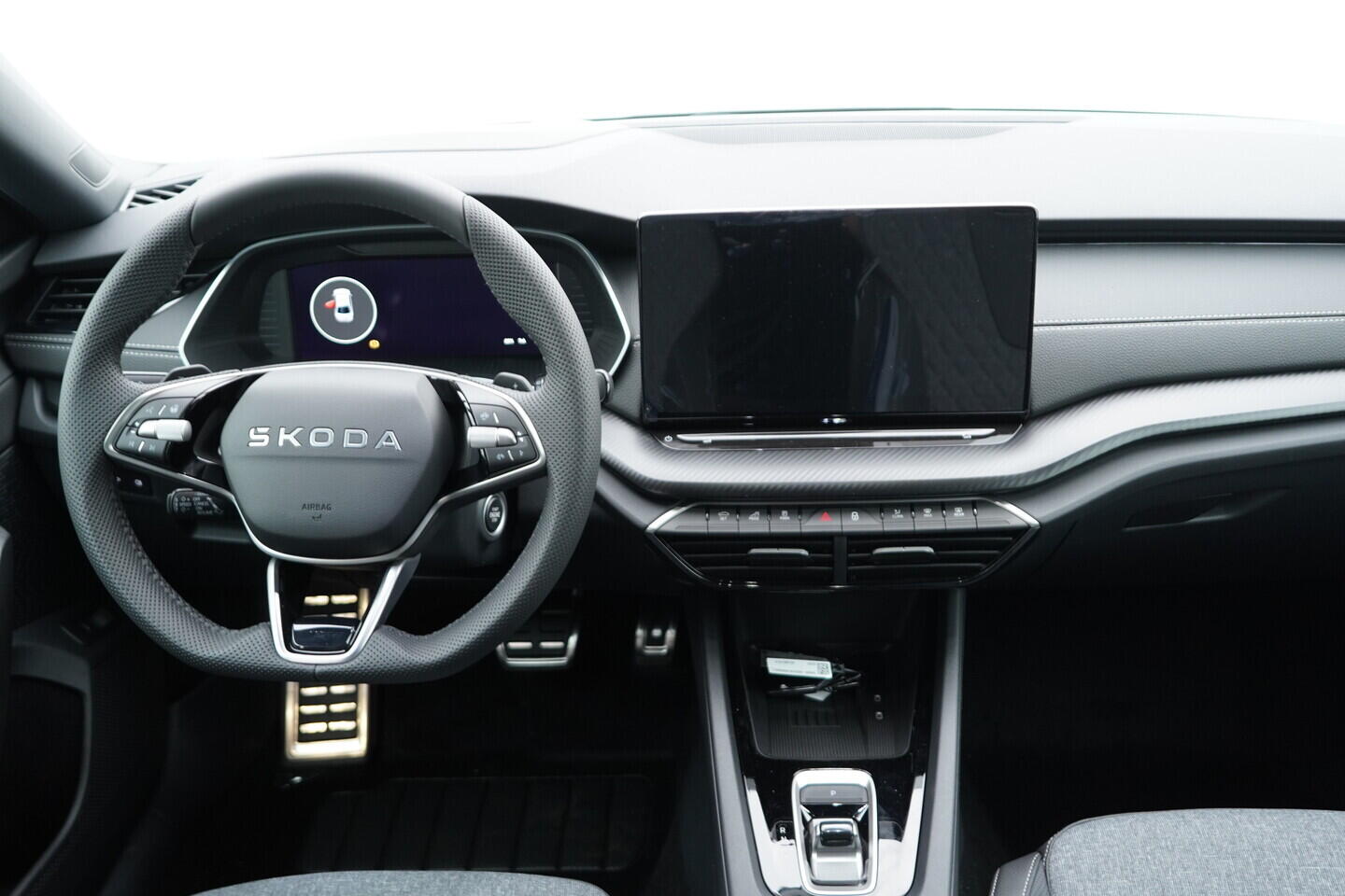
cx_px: 672
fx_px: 1345
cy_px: 448
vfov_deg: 36.9
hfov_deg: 53.1
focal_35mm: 36
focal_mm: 24
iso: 400
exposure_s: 1/40
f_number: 2.8
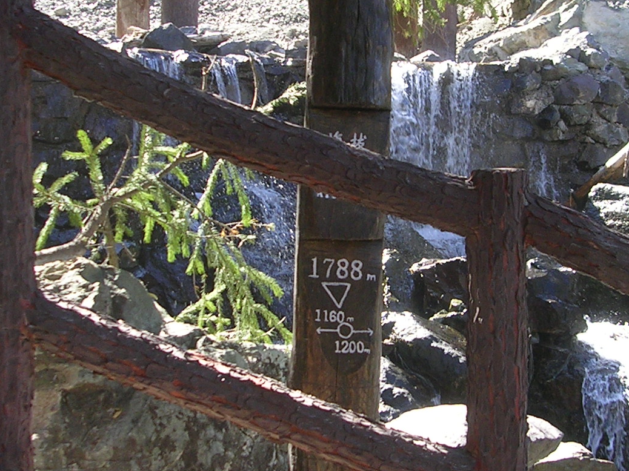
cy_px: 214
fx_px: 1362
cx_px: 365
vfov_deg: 19.6
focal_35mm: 75
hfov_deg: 26.0
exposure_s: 1/136
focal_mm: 5.8
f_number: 2.8
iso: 50
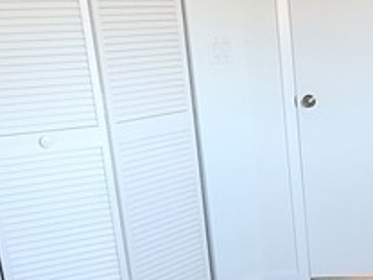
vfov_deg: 22.7
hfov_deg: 27.0
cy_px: 205
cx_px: 438
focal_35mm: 64
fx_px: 690
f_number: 2.2
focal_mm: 1.74
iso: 320
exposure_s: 1/40
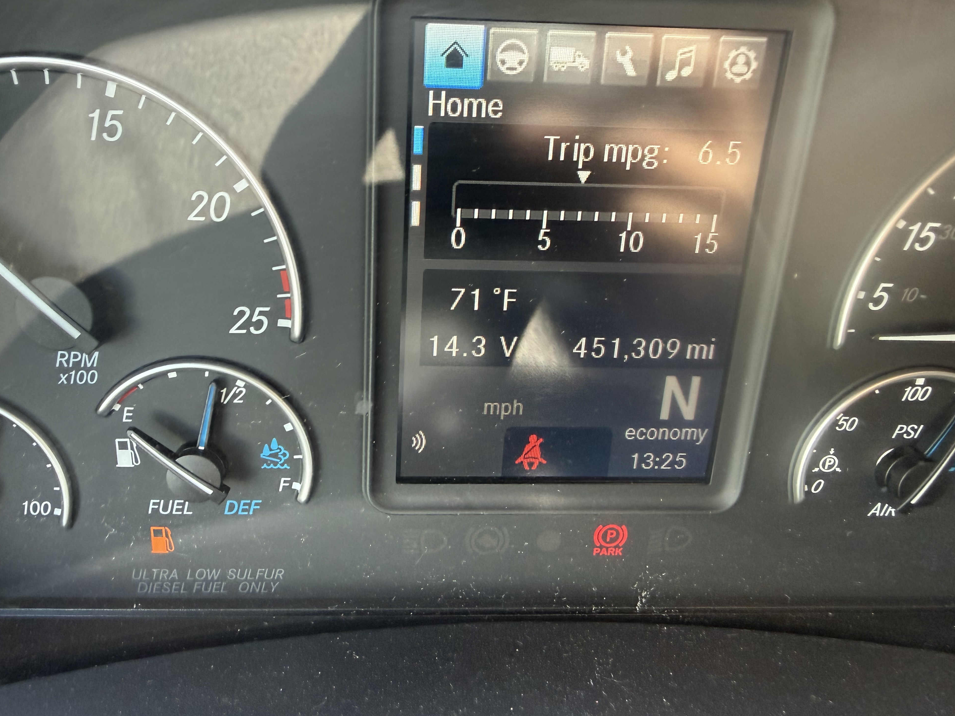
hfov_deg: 69.4
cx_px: 471
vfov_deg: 54.9
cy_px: 361
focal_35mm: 25
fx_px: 690
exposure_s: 1/99
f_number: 2.2
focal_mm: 2.22
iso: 320
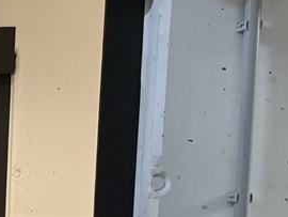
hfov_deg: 17.1
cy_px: 224
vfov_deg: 15.0
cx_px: -210
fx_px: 808
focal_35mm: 97
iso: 100
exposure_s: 1/96
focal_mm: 4.2
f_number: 1.6
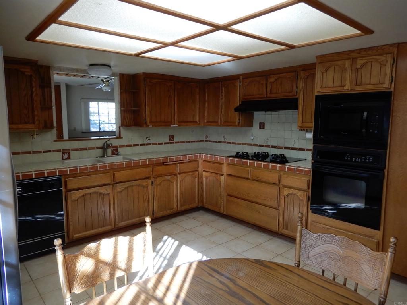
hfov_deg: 71.6
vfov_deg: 56.8
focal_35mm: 24
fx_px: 282
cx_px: 204
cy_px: 152
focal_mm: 4.3
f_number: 3.4
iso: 180
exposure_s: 1/30
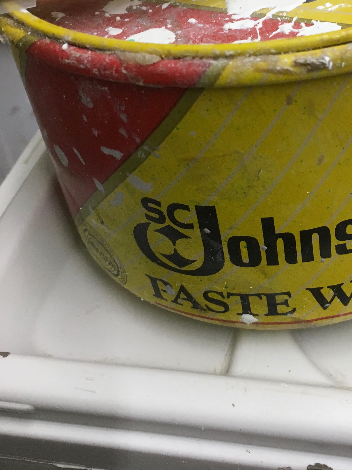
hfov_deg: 30.1
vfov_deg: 39.8
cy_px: 145
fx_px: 637
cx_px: 283
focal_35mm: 47
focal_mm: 4.15
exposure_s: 1/30
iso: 40
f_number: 2.2
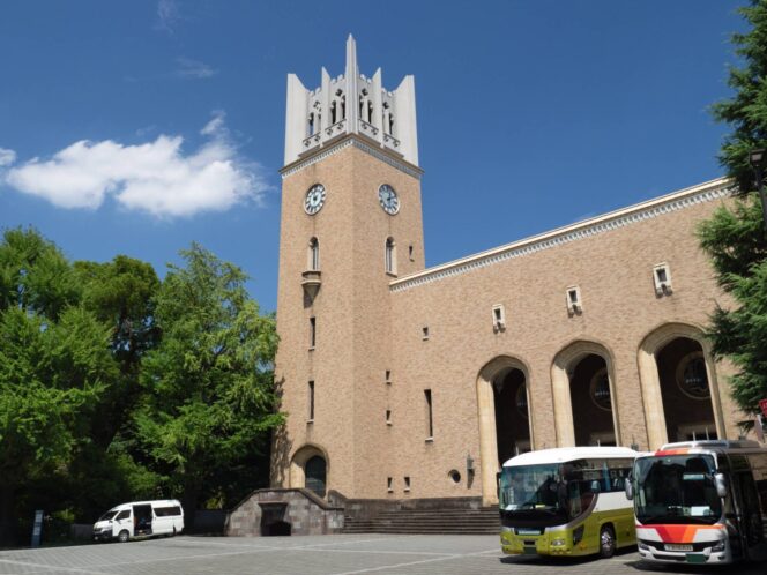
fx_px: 665
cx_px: 384
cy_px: 288
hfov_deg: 60.0
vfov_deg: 46.8
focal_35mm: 30
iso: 200
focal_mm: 15
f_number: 8
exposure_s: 1/250
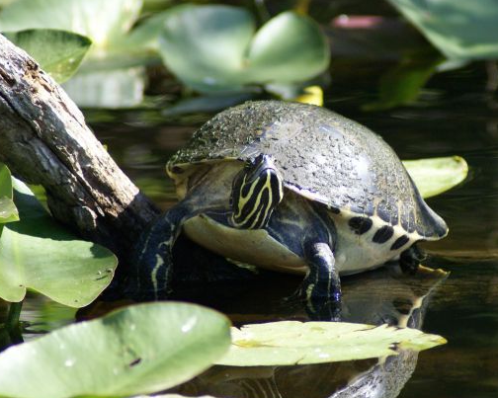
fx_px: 9903
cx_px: 319
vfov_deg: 2.3
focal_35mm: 672
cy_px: 182
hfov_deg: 2.9
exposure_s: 1/500
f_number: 5.6
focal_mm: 300
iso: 400
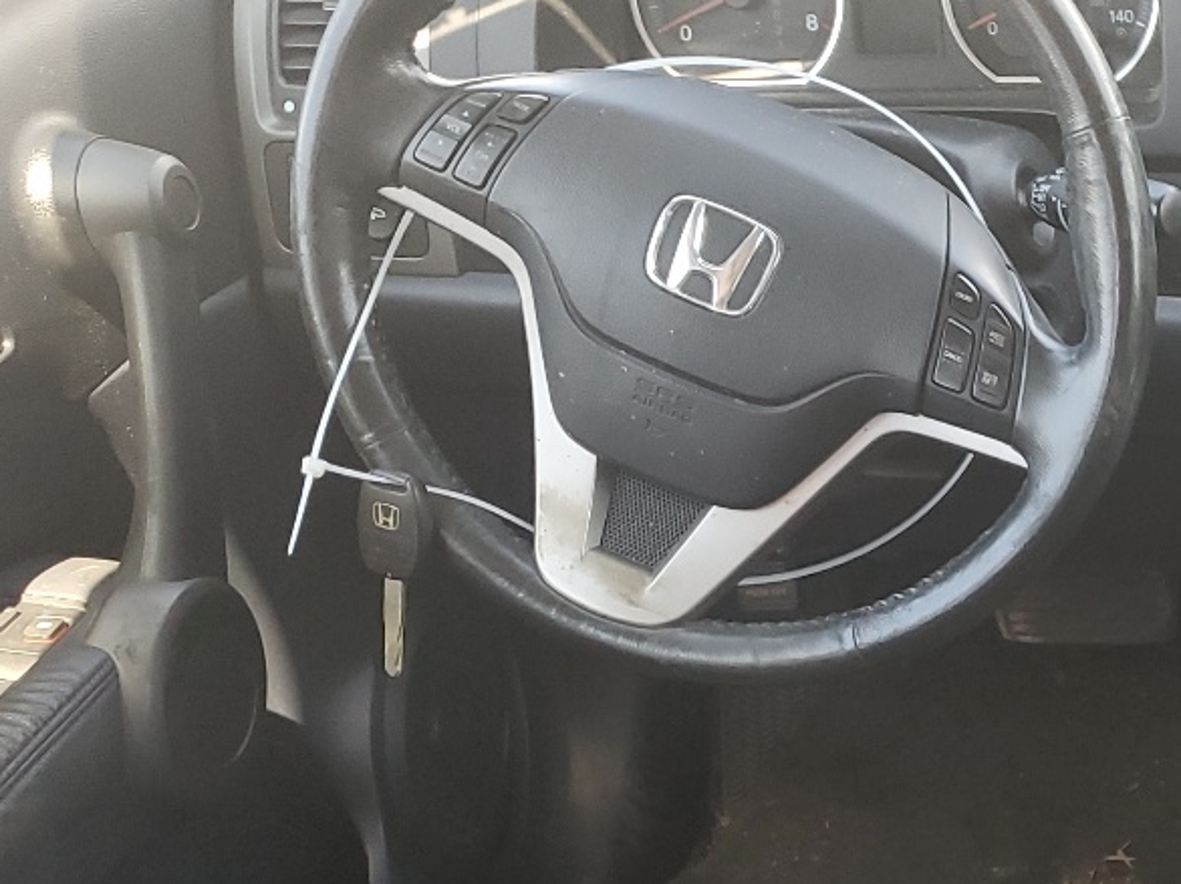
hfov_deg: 24.4
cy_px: 848
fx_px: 2421
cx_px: 1475
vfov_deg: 20.2
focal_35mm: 71
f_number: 1.5
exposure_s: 1/120
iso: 61
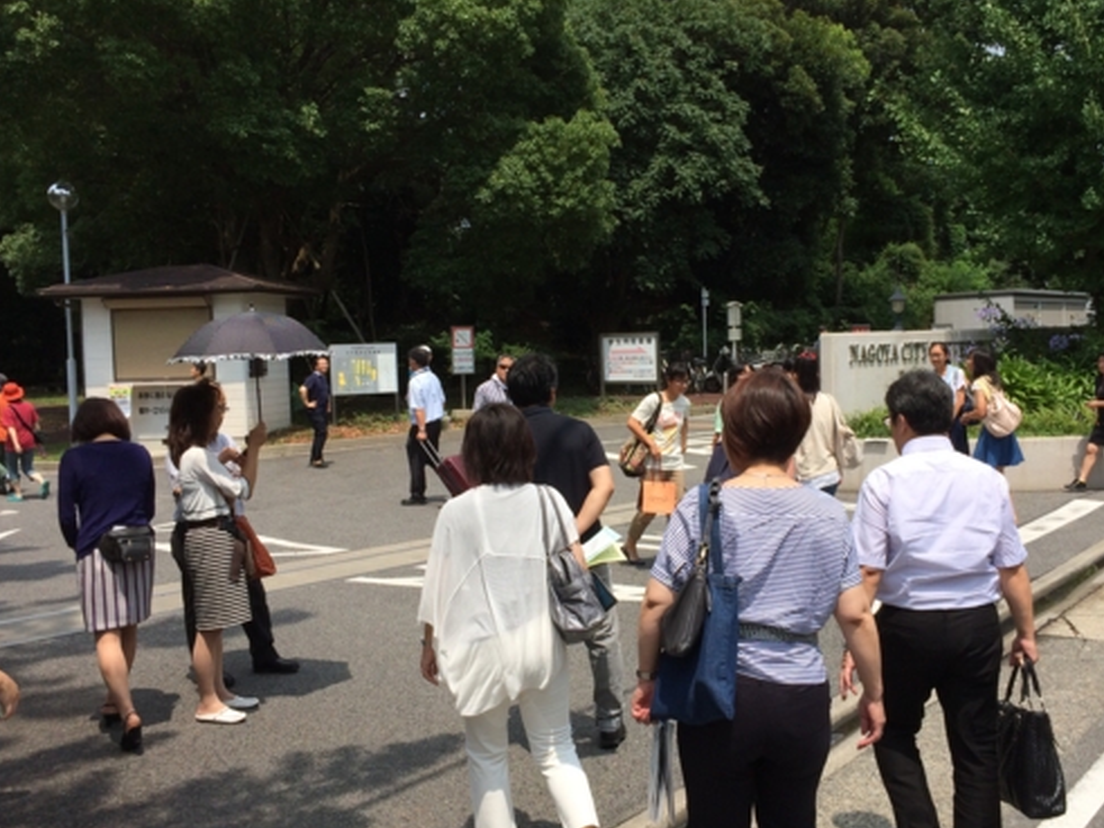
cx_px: 621
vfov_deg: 36.8
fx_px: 1244
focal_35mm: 39
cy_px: 411
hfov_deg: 47.8
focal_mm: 4.12
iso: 40
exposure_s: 1/2053
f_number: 2.2
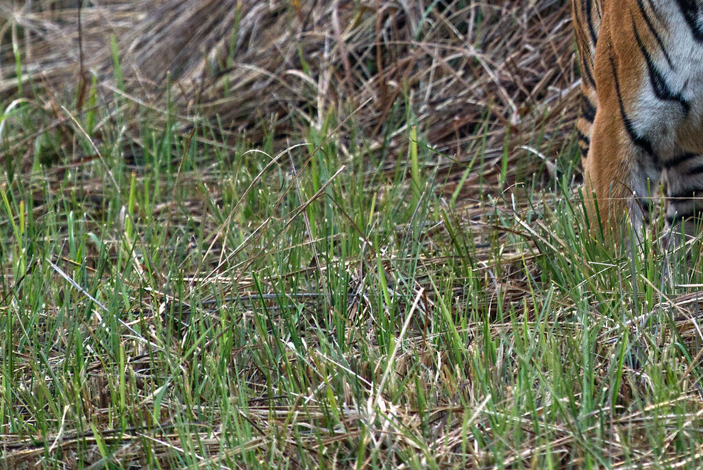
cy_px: -69
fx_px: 27146
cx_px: 773
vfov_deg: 1.0
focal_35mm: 1389
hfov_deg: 1.5
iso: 2000
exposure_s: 1/320
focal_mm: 594
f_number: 8
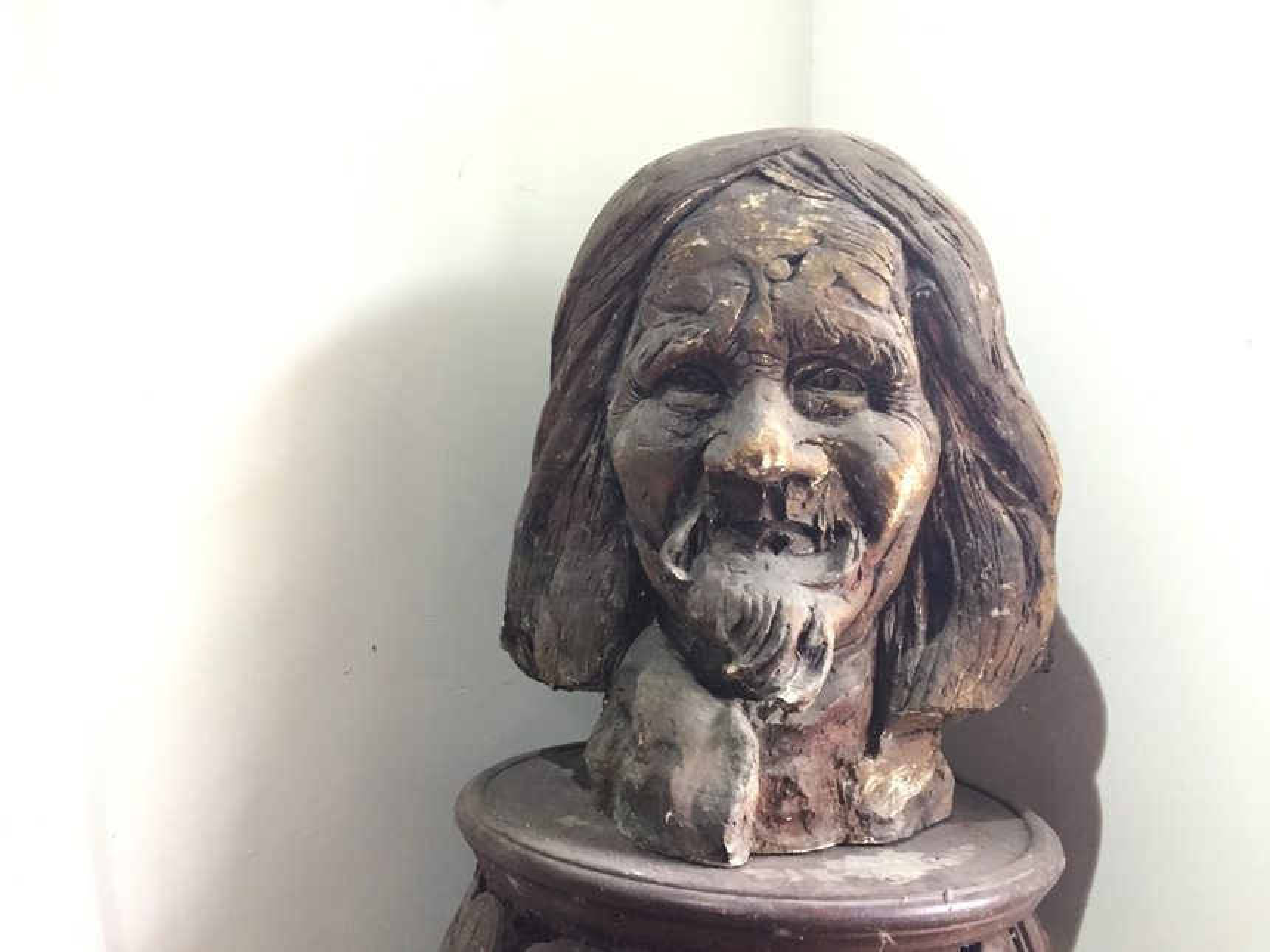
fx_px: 1064
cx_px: 635
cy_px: 476
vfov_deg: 48.2
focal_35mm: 29
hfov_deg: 61.7
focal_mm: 4.15
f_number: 2.2
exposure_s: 1/25
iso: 320
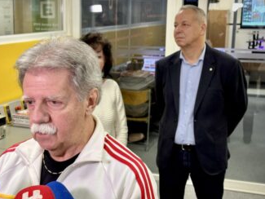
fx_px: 475
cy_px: 113
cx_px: 95
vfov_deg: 23.6
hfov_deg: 31.0
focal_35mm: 62
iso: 100
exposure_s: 1/50
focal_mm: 6.86
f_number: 1.78
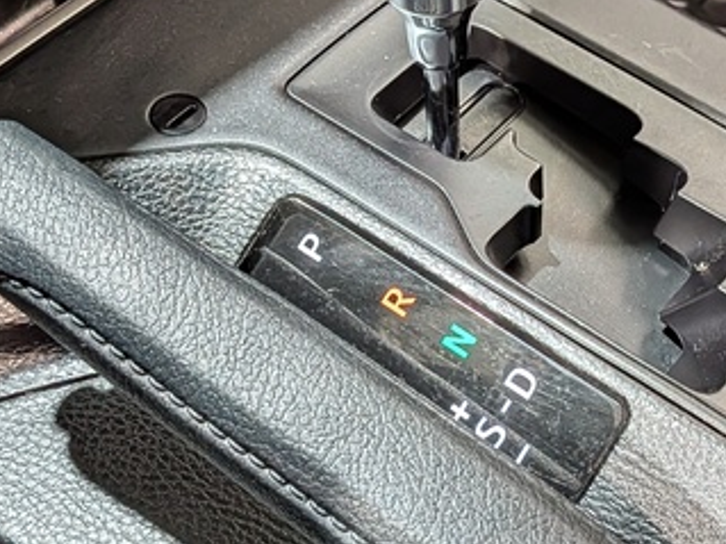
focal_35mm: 77
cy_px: 193
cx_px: 453
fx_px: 1614
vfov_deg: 19.1
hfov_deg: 25.3
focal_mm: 4.53
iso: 651
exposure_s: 1/60
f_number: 1.7
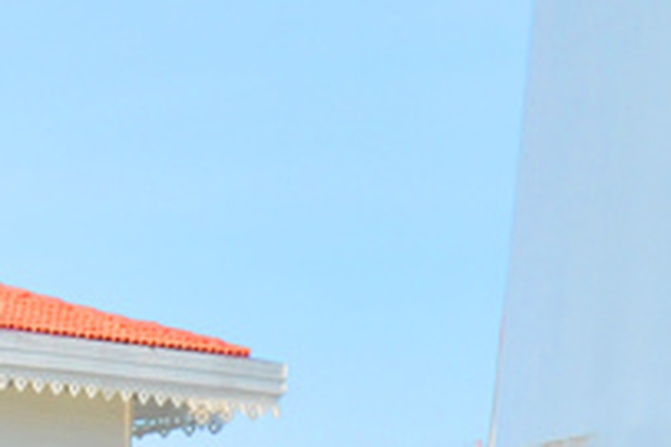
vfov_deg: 3.2
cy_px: 1218
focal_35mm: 428
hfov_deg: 4.7
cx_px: -879
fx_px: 7971
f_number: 5.6
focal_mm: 50
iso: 200
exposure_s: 1/400
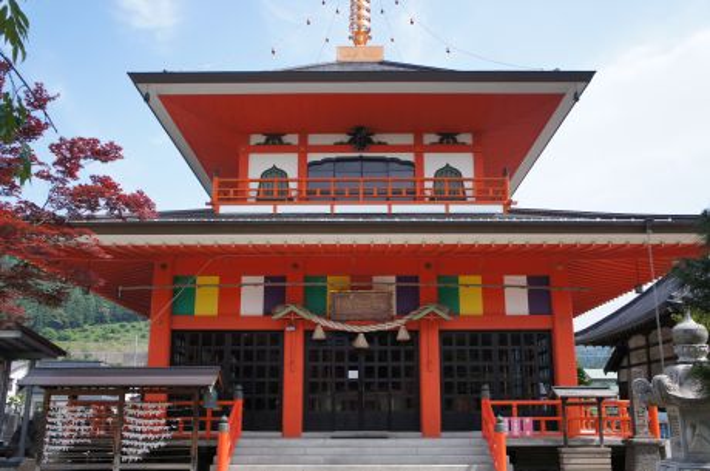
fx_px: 679
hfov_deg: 55.2
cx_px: 355
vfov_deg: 38.2
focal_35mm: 34
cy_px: 236
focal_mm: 23
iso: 200
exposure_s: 1/400
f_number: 6.3
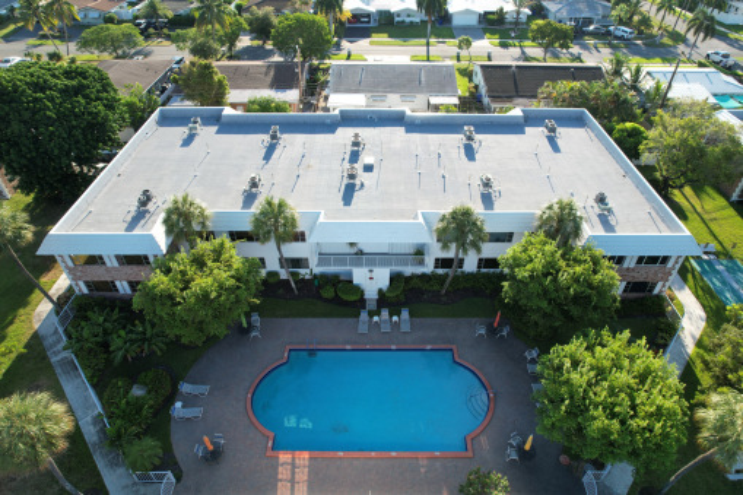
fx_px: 454
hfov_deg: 78.6
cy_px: 248
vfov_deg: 57.2
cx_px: 372
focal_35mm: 22
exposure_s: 1/640
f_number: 2.8
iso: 110
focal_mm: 8.38
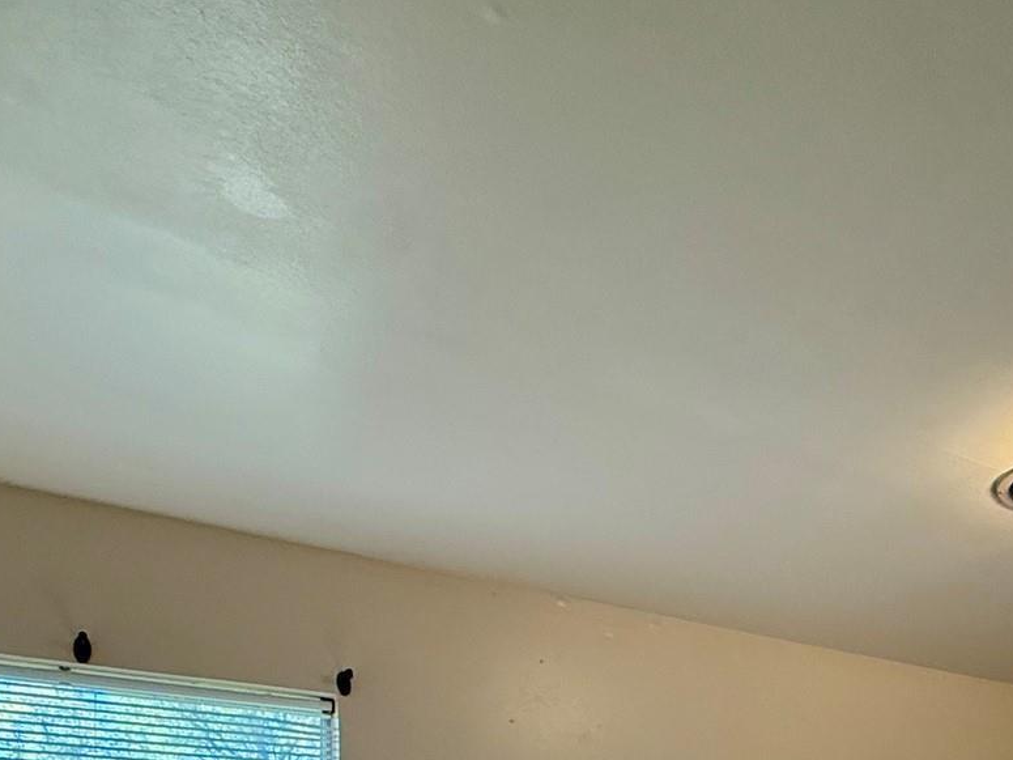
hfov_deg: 44.2
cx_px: 969
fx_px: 1083
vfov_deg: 32.0
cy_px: 917
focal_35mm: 37
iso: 320
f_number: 2.2
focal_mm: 2.22
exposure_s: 1/120
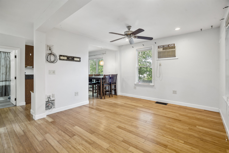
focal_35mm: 16
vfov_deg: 73.7
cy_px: 76
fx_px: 102
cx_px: 114
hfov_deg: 96.7
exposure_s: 1/2
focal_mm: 16
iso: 320
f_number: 8
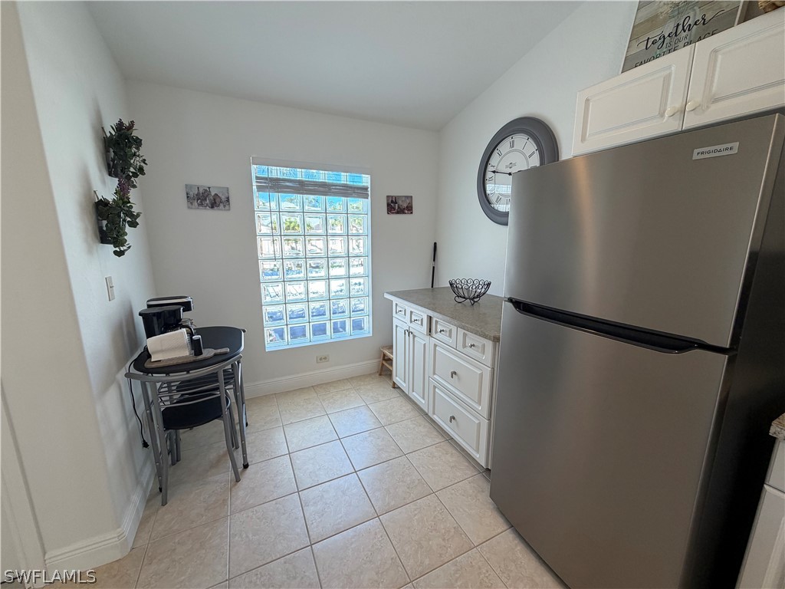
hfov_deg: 102.1
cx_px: 392
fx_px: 317
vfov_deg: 85.7
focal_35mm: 14
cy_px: 294
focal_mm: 2.22
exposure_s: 1/120
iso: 125
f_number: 2.2
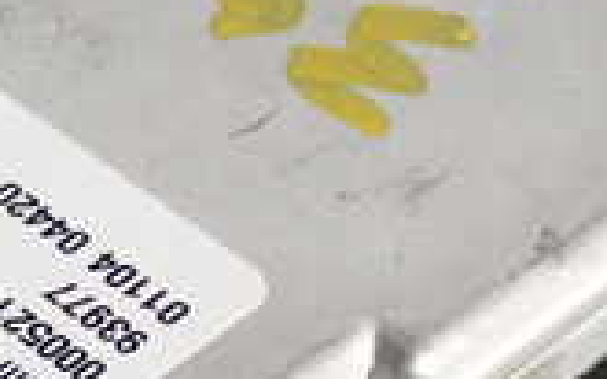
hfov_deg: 7.1
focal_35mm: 296
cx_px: 155
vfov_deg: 4.4
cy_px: 221
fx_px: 4895
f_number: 5.6
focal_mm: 13.65
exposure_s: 1/500
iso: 100
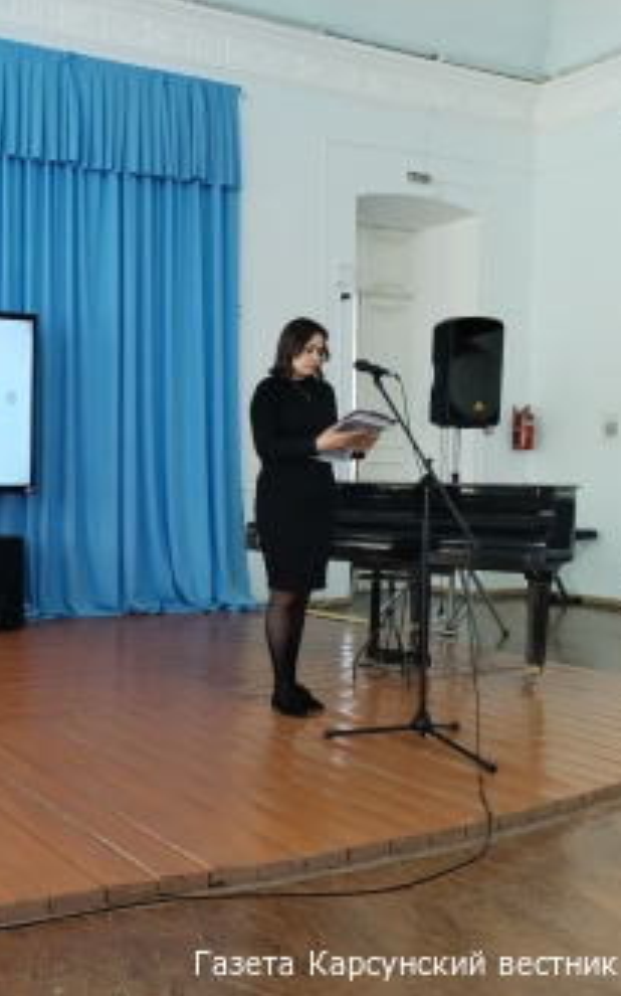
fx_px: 1138
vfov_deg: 47.2
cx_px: -30
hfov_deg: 28.3
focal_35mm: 42
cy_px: 501
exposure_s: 1/50
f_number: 1.8
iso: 248
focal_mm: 4.75
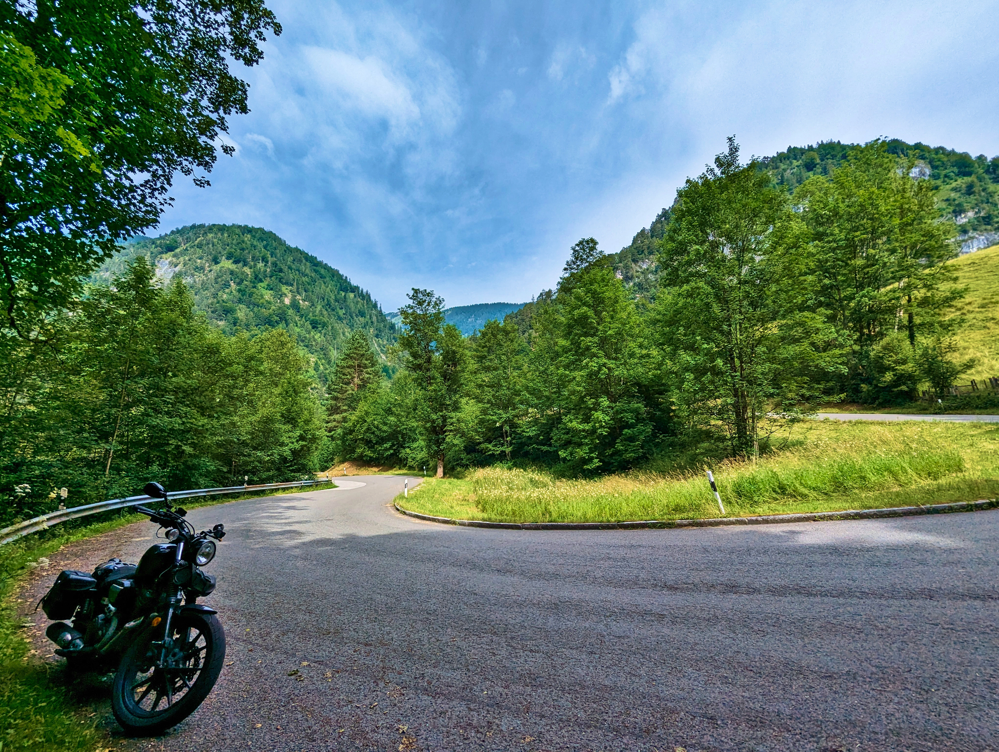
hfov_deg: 94.4
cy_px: 376
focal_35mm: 16
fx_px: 462
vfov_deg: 78.2
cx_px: 500
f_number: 2.2
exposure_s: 1/1575
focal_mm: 2.35
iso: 53
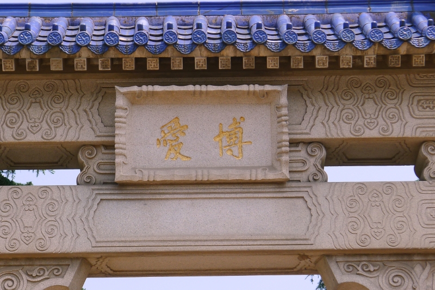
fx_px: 1450
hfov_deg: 17.1
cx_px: 218
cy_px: 145
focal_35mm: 120
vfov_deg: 11.4
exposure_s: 1/400
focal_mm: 19.2
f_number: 4
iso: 80
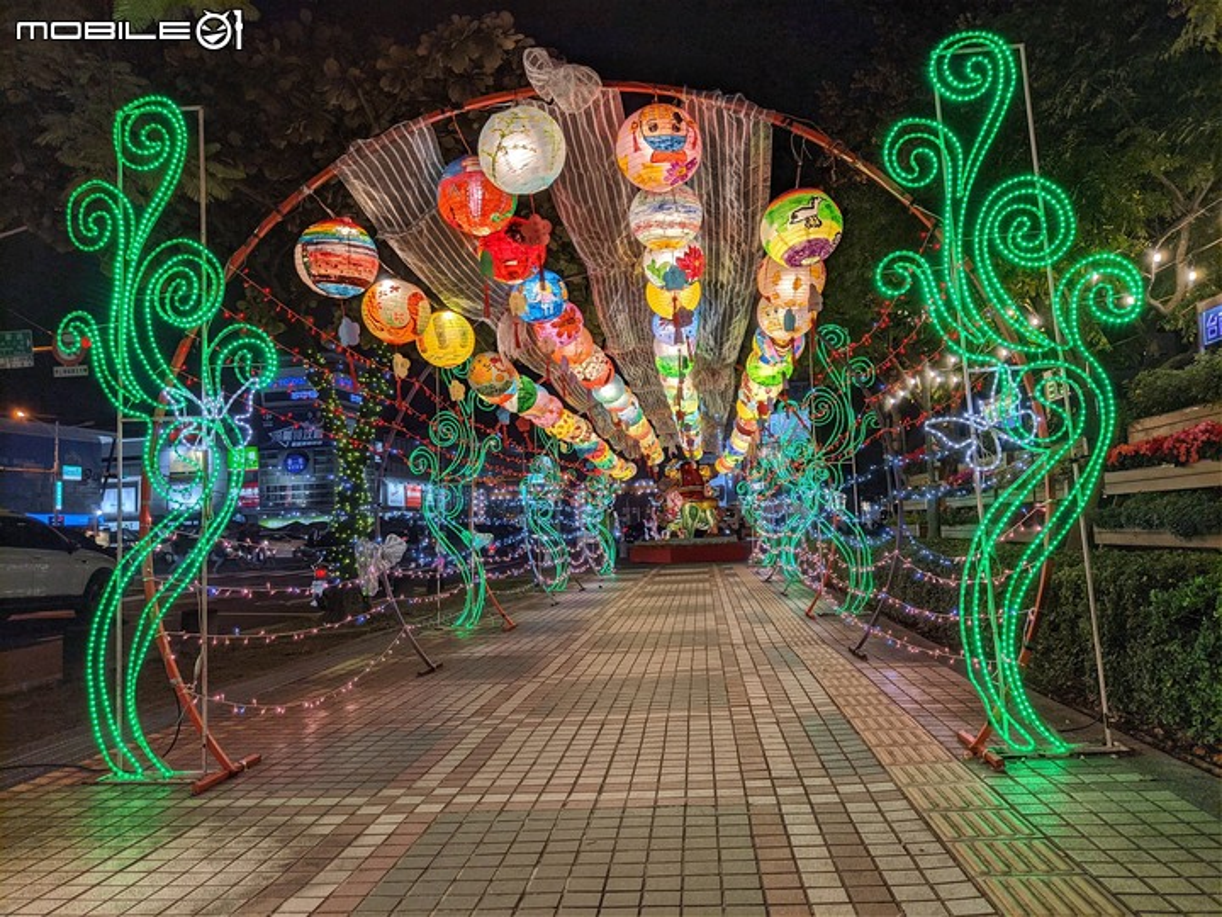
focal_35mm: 26
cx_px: 611
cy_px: 458
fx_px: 918
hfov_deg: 67.3
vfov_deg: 53.1
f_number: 1.75
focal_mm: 4.75
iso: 101
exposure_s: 1/100
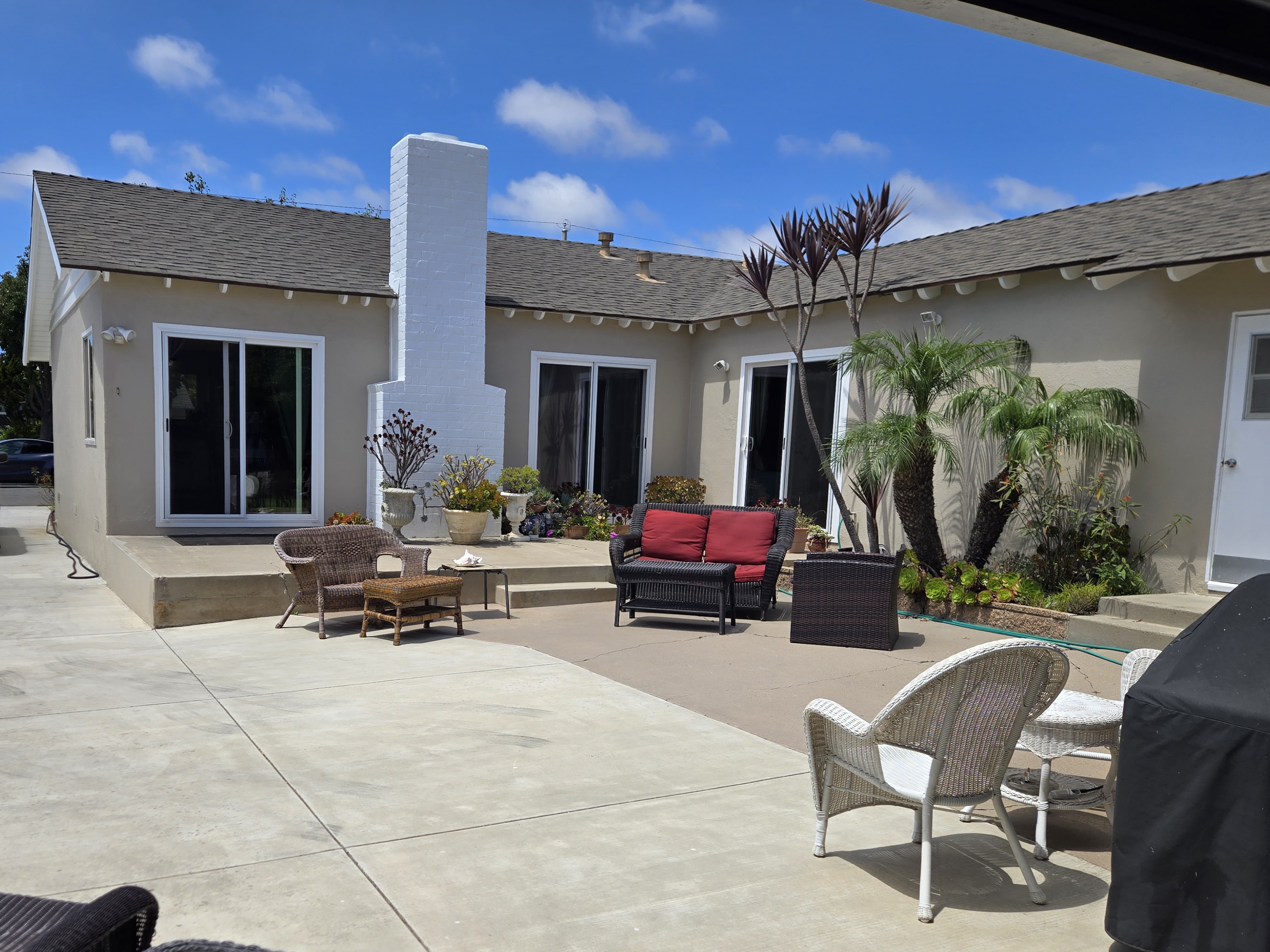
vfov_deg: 48.1
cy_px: 542
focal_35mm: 29
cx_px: 483
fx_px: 1064
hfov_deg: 60.9
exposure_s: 1/2397
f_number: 1.8
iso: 25
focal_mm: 5.4
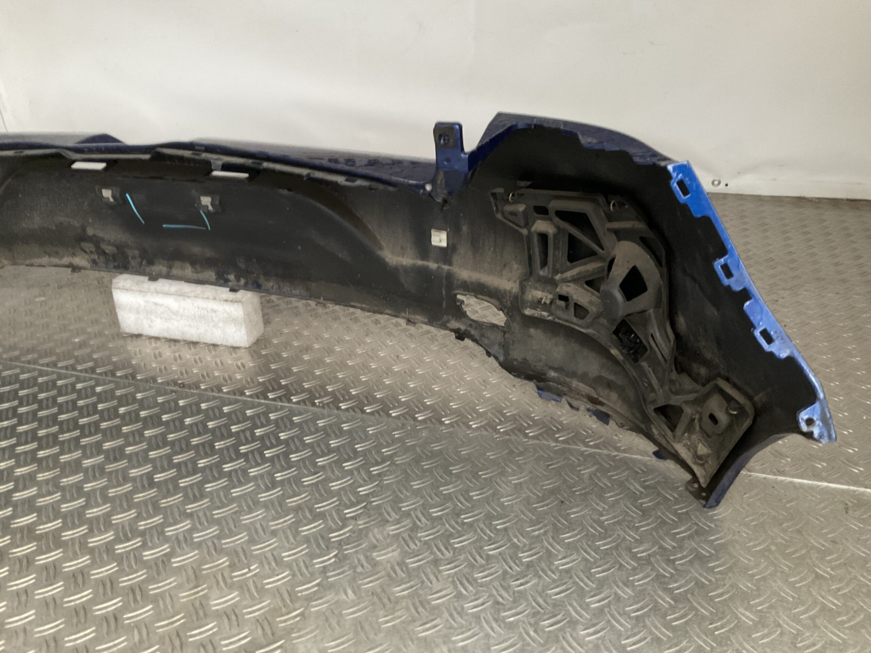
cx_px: 436
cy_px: 326
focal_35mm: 29
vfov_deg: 48.2
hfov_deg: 61.7
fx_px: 730
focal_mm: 3
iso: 250
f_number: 1.8
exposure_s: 1/50
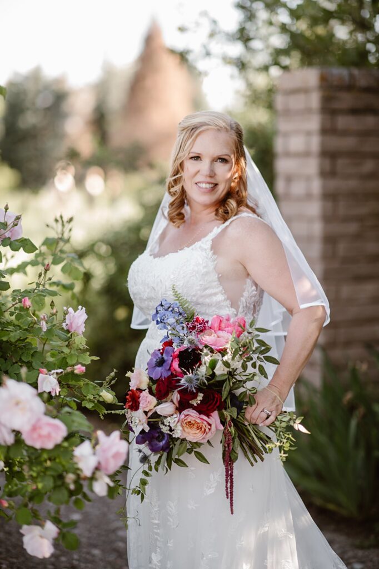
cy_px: 284
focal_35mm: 85
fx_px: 1343
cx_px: 190
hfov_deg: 16.1
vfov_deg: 23.9
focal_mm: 85
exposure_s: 1/500
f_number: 1.8
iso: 200
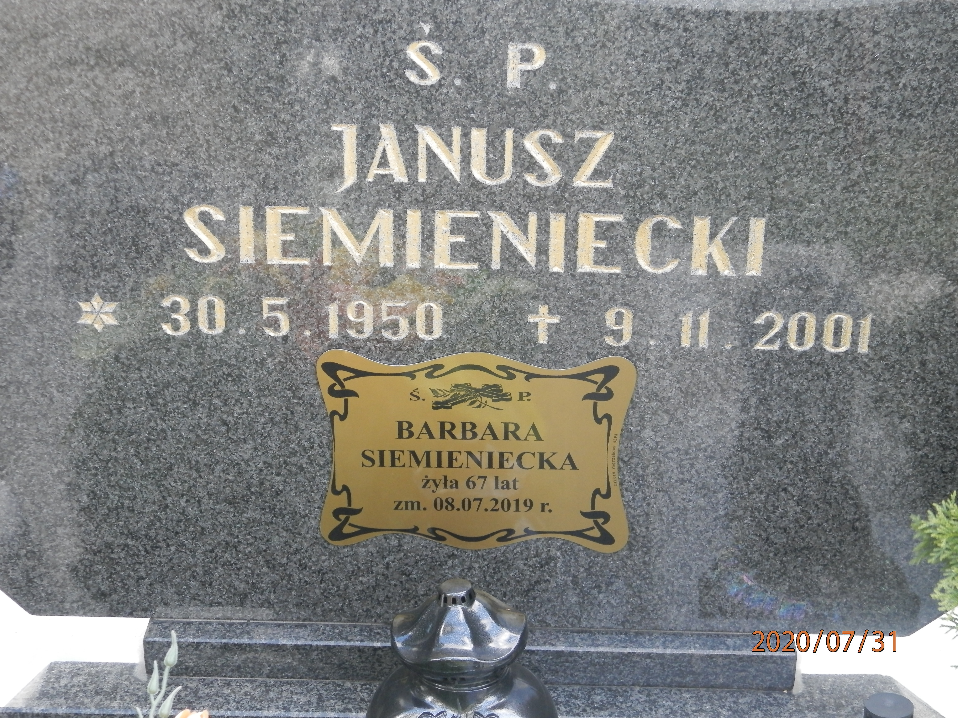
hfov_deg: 28.6
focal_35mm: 68
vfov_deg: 21.6
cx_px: 479
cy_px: 359
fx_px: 1882
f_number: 4
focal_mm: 12.2
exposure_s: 1/60
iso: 200
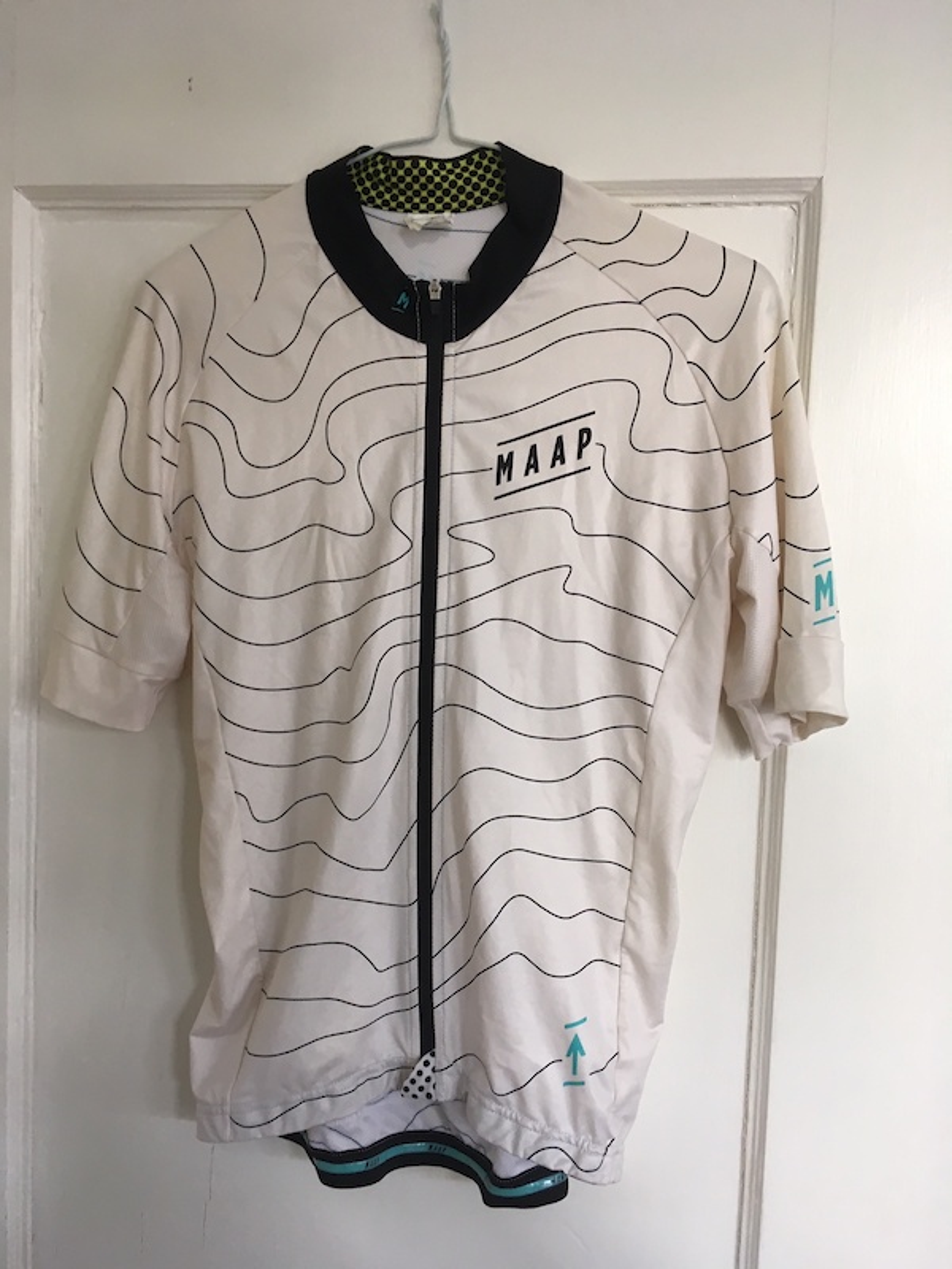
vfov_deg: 61.7
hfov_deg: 48.2
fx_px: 1063
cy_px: 634
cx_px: 476
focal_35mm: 29
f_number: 2.2
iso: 25
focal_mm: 4.15
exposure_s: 1/30
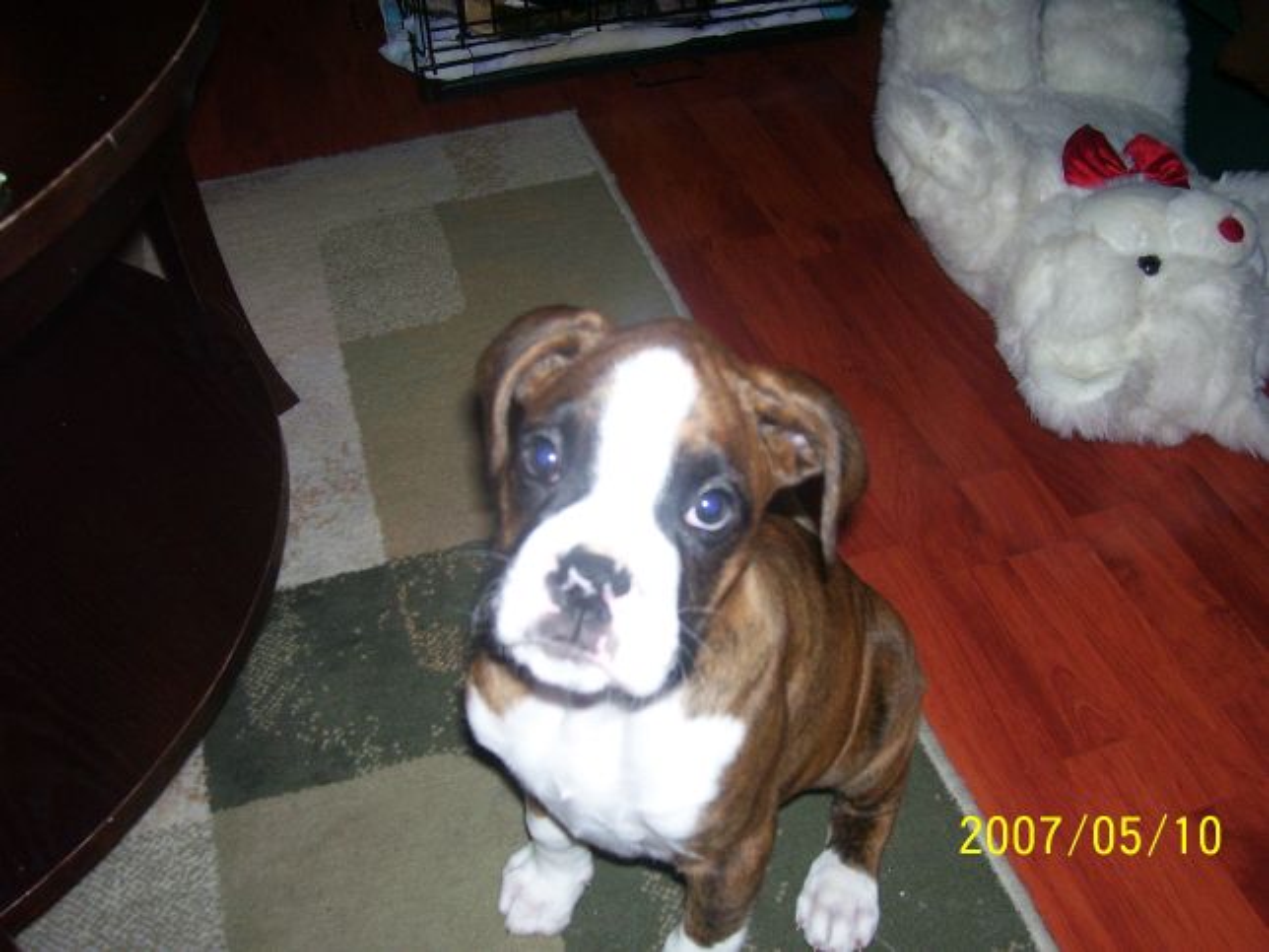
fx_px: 1246
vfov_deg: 41.8
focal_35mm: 34
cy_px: 476
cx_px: 634
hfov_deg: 54.0
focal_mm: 5.6
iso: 125
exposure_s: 1/60
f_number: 2.7
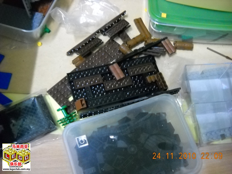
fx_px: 275
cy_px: 87
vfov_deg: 35.1
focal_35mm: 41
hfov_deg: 45.8
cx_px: 116
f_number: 3.1
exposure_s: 1/4
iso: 800
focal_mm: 6.72
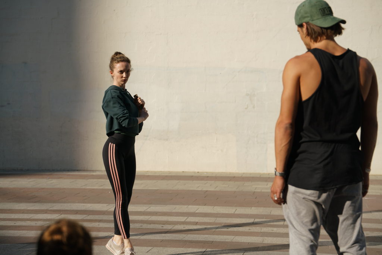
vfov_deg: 19.5
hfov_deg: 28.8
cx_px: 191
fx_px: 743
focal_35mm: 70
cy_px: 128
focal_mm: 70
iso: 100
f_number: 4
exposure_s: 1/1000
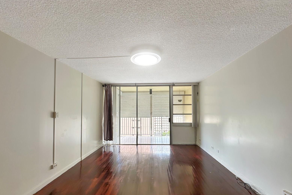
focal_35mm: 15
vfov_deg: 77.1
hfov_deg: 100.4
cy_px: 108
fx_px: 122
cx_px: 147
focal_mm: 2.22
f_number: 2.2
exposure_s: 1/130
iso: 40
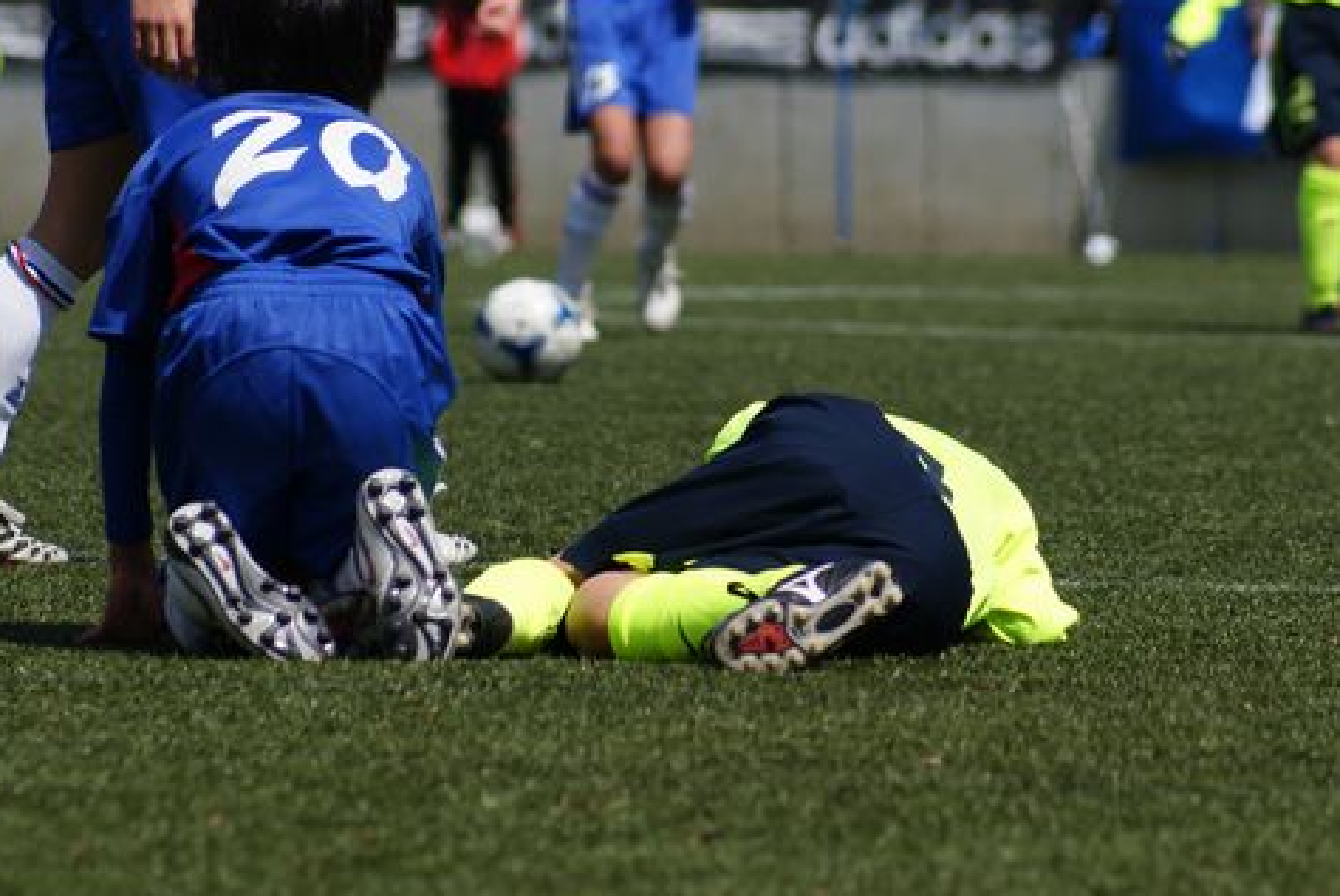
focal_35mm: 399
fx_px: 14865
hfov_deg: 5.2
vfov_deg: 3.5
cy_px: 401
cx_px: 727
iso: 200
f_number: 6.3
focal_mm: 210
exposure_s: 1/1000
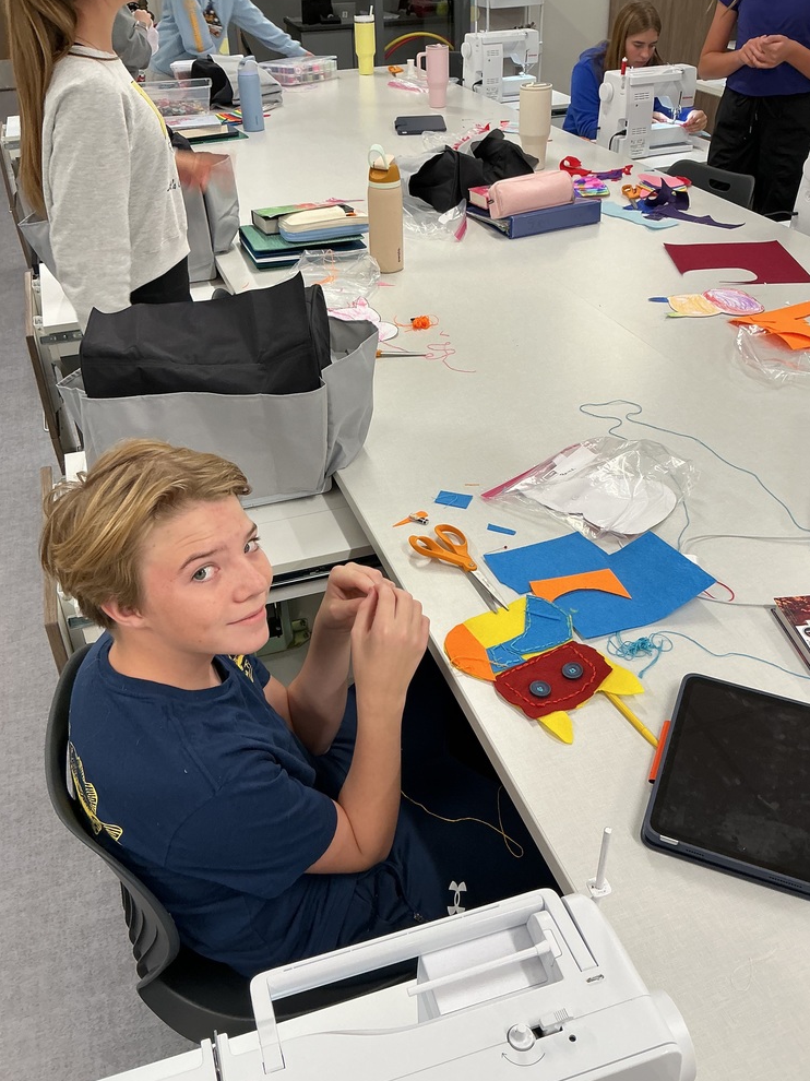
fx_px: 936
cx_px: 415
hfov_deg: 46.8
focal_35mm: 30
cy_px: 530
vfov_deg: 60.0
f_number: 1.8
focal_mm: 3
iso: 40
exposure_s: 1/60
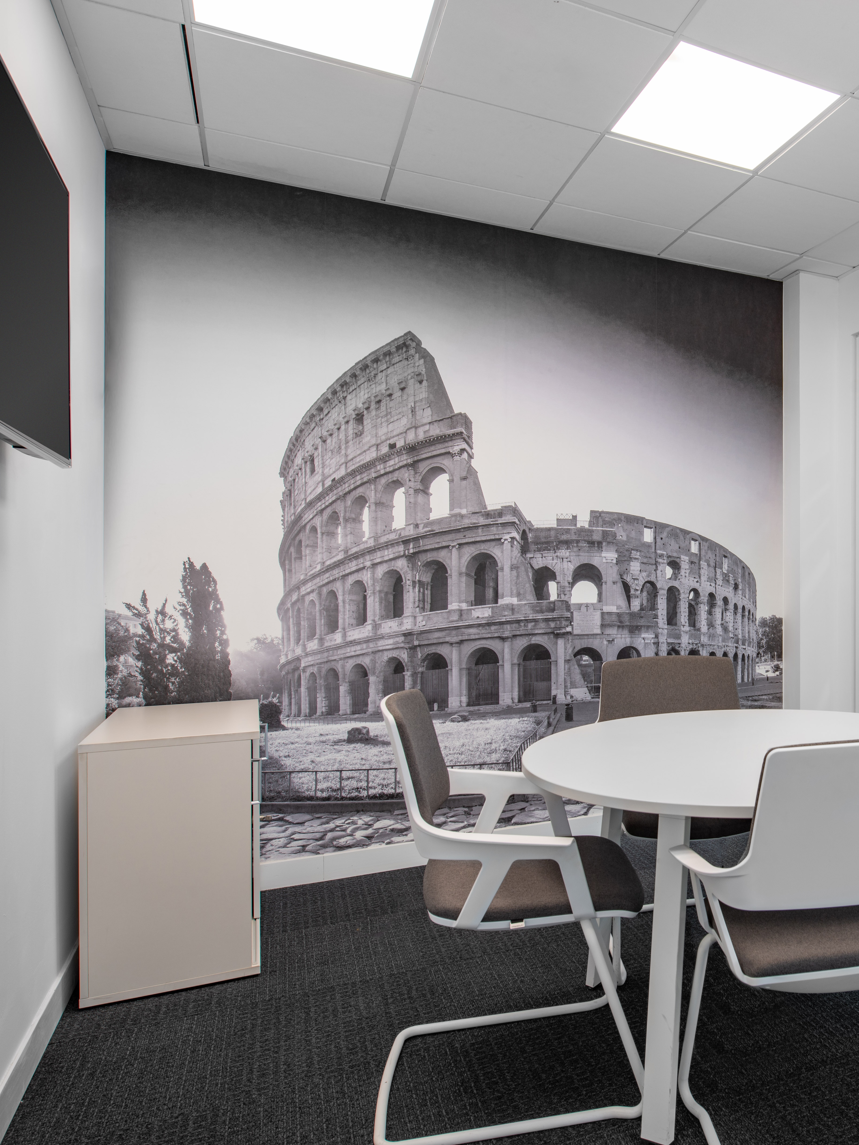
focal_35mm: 26
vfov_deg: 67.3
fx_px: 860
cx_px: 748
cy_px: 571
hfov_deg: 48.3
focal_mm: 18
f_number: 9
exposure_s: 1/4
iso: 100
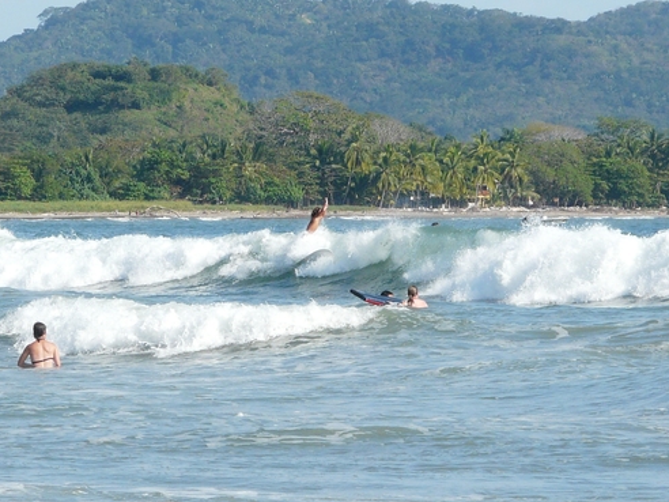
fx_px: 8175
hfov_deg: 4.7
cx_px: 334
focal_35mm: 423
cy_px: 263
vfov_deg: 3.5
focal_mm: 35.9
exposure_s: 1/500
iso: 100
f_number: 5.6
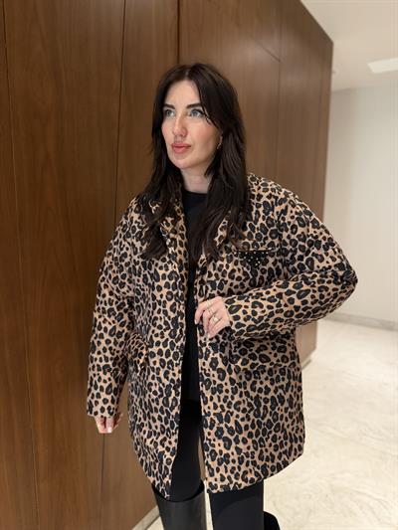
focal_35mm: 24
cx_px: 199
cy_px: 265
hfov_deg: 56.8
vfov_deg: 71.6
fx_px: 368
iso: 500
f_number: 1.78
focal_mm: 6.76
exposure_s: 1/50
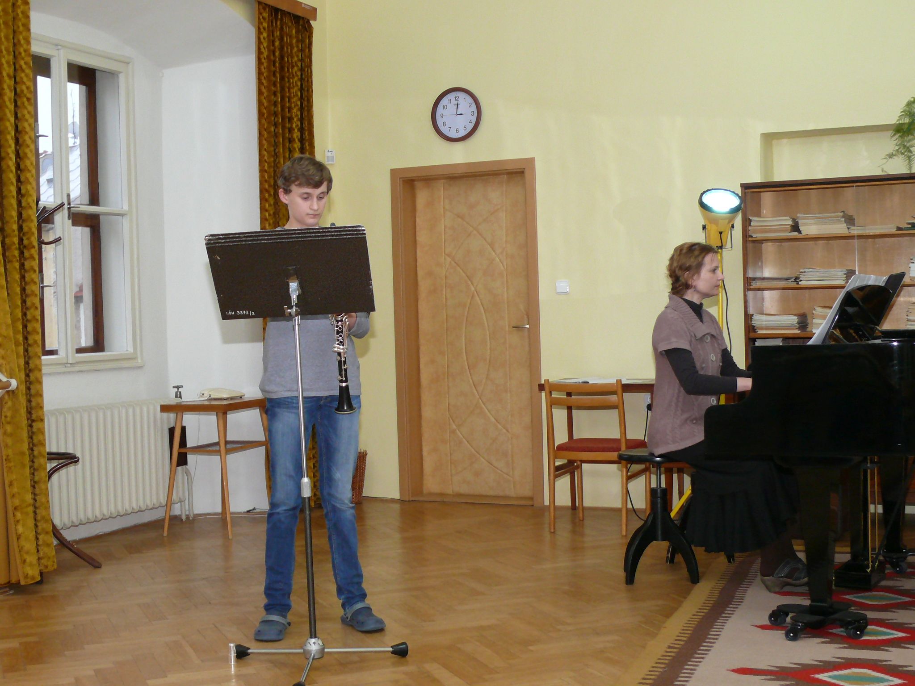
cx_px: 458
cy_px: 343
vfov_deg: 29.1
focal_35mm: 50
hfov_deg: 38.2
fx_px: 1322
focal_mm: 9.2
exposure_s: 1/30
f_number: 2.8
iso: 200
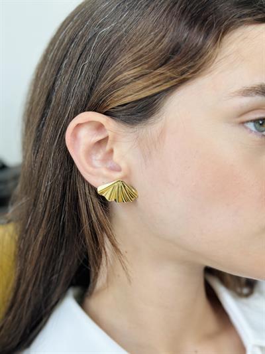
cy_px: 177
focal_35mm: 48
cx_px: 132
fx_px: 490
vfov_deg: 39.6
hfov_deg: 30.3
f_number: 1.78
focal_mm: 6.76
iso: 100
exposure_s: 1/121
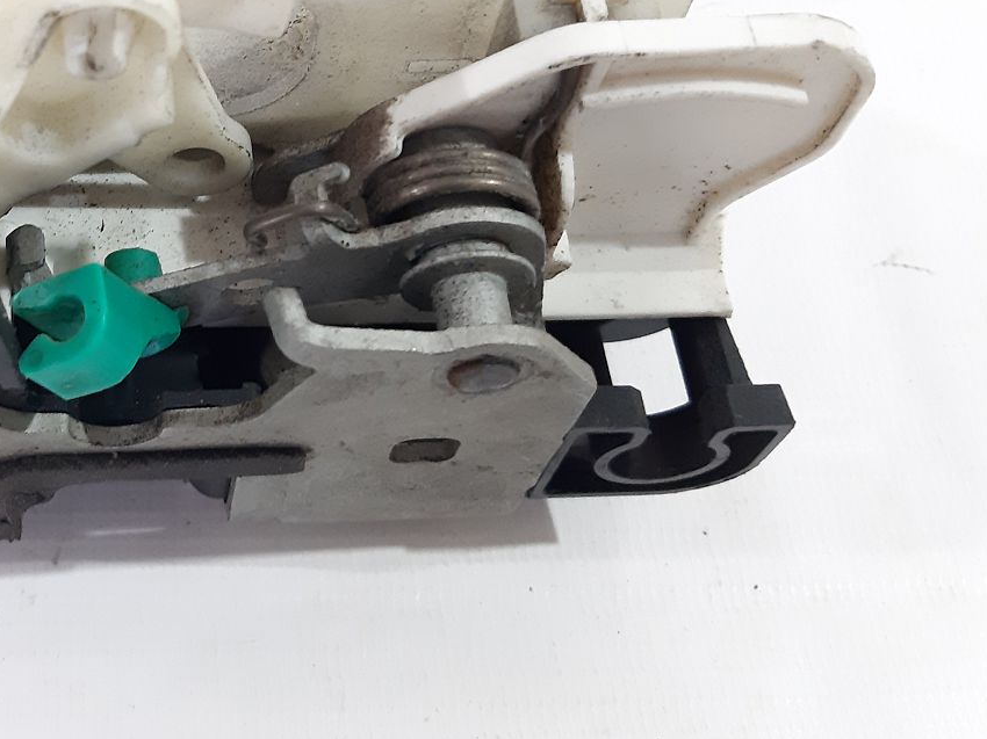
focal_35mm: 54
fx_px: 1539
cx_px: 146
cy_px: 97
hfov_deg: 34.1
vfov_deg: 26.3
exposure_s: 1/50
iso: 250
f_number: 1.7
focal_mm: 3.93
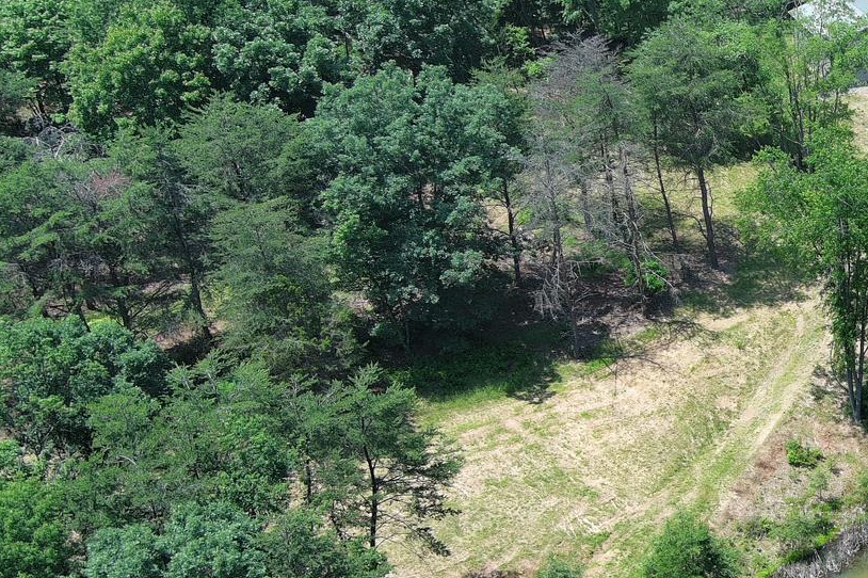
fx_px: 1759
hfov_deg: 25.0
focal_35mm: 73
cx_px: 1036
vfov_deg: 18.6
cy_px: 359
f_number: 2.8
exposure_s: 1/514
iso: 100
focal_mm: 10.57
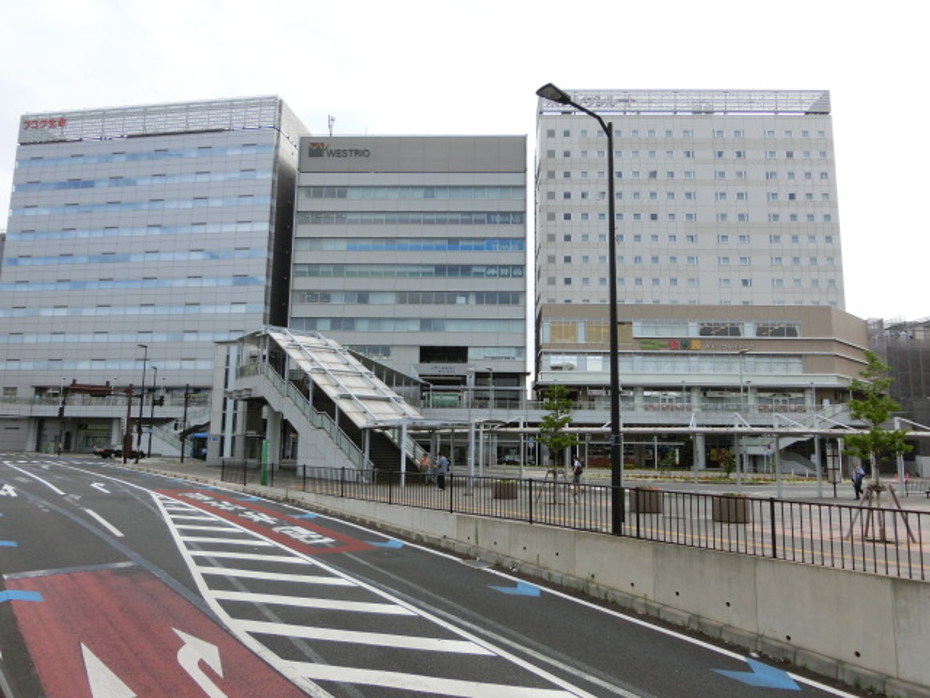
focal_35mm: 25
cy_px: 349
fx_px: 672
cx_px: 465
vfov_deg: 54.9
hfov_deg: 69.4
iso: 80
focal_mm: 4.5
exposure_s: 1/640
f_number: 3.5
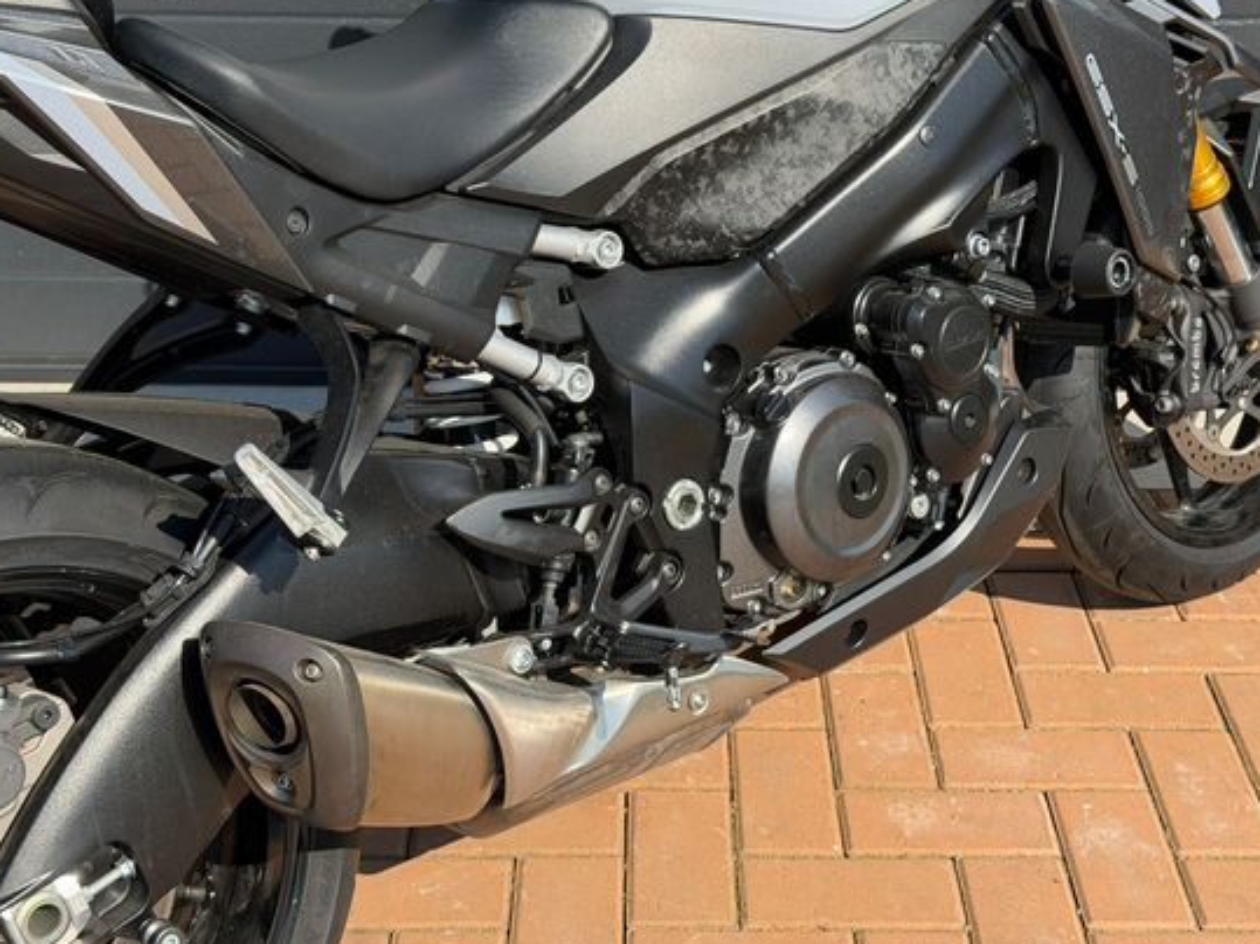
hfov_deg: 33.8
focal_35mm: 57
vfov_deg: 25.6
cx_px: 645
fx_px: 2074
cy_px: 397
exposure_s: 1/3226
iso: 80
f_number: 1.78
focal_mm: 6.76
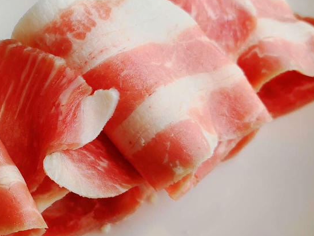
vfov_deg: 24.8
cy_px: 112
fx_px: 535
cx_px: 38
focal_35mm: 59
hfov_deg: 31.3
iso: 50
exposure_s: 1/437
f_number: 1.6
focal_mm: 3.95
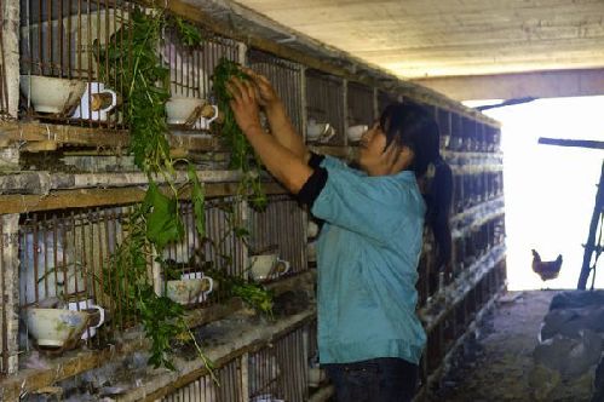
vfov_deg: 25.7
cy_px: 201
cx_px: 302
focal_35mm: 52
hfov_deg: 37.9
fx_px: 880
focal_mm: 35
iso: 560
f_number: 5
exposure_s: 1/60
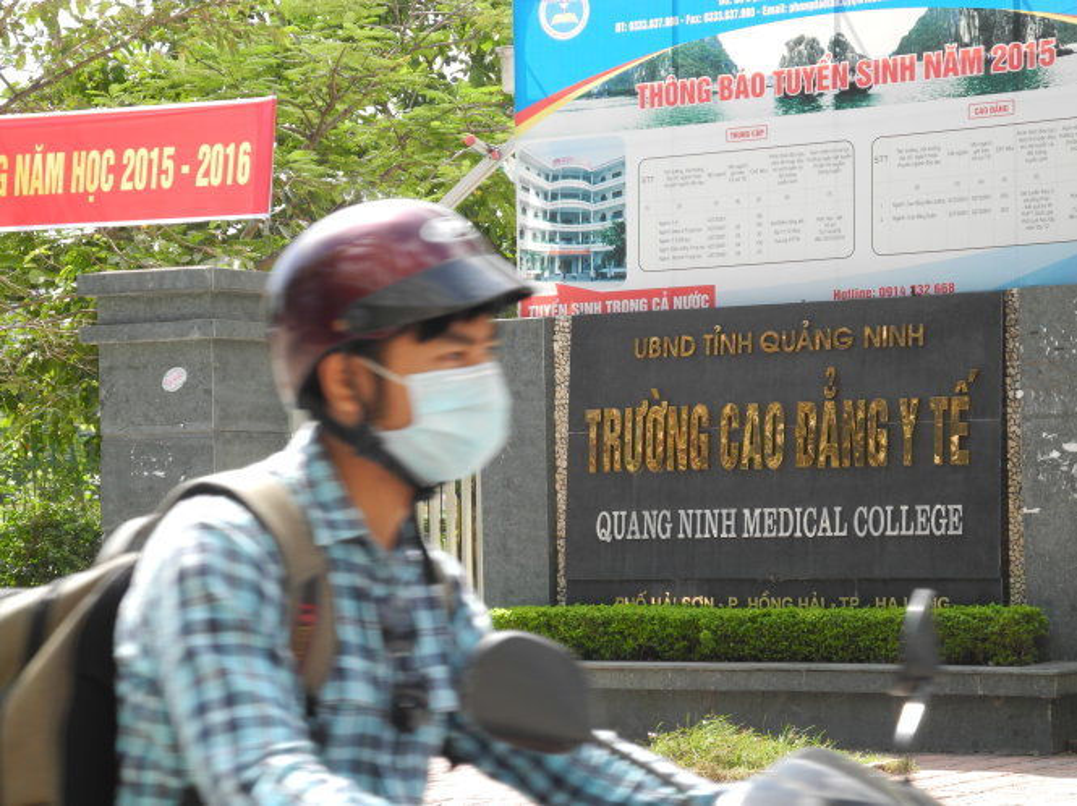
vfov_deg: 14.1
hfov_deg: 18.7
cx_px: 538
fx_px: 3265
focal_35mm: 105
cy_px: 403
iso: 100
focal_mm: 22.5
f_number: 4.5
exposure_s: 1/200
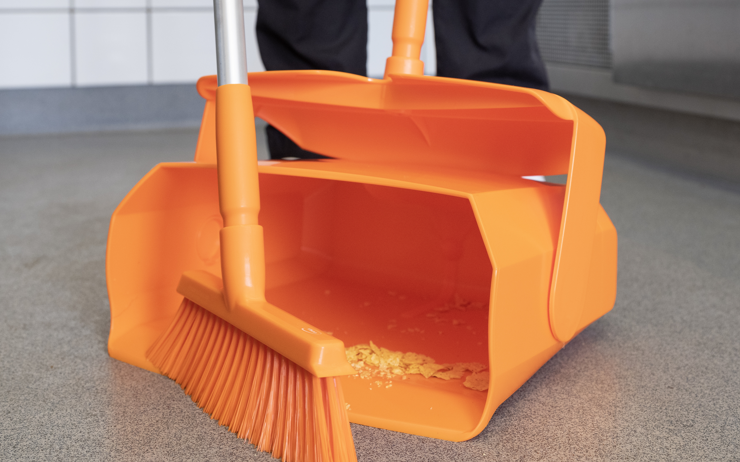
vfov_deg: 28.0
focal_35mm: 46
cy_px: 233
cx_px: 404
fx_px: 928
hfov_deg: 43.4
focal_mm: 38.2
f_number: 5.6
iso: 500
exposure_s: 1/125
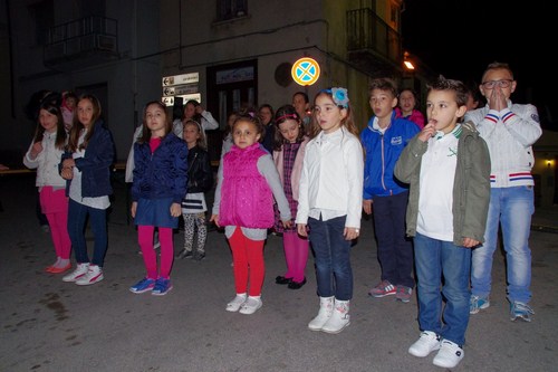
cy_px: 186
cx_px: 279
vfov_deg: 47.9
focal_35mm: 27
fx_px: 418
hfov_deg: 67.4
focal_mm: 18
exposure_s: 1/60
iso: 1600
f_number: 8
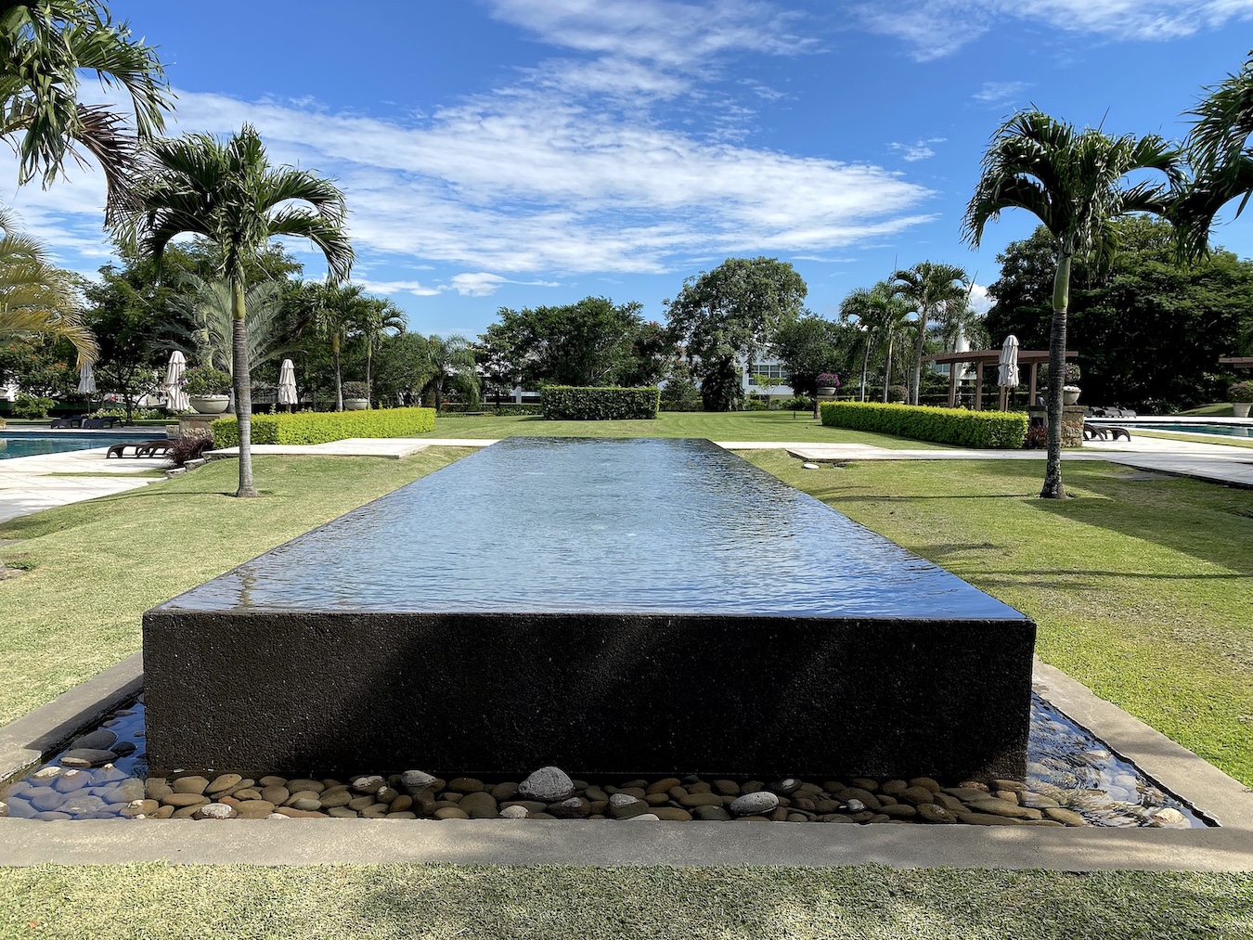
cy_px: 470
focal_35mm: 26
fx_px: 941
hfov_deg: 67.3
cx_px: 626
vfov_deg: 53.1
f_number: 1.8
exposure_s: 1/2268
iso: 32
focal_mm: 4.25
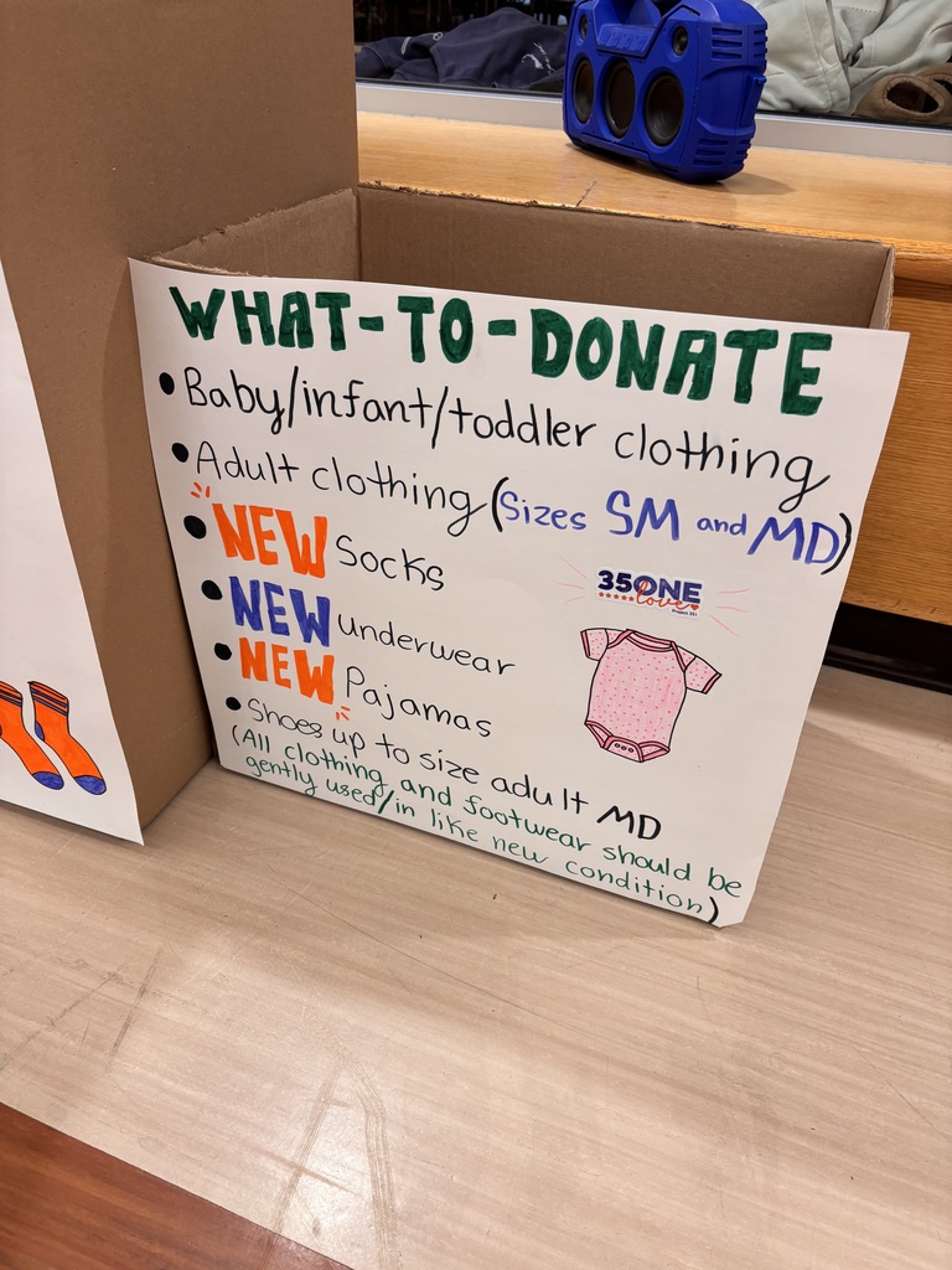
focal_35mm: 26
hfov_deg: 53.1
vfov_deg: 67.3
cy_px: 635
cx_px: 476
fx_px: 953
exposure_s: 1/60
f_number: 1.6
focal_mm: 5.96
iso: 100
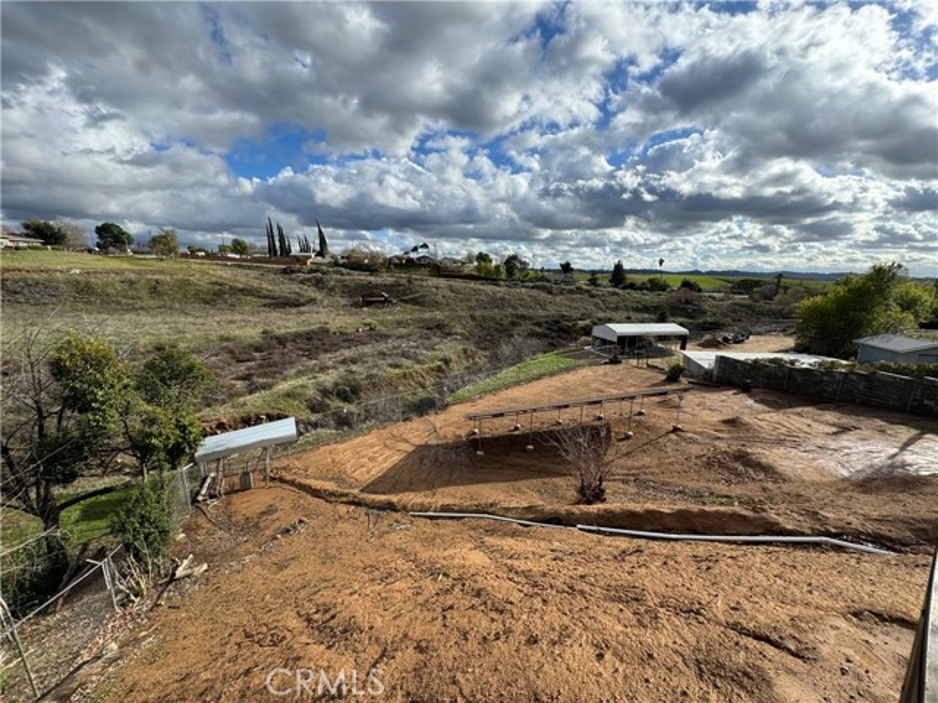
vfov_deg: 85.7
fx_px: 379
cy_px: 352
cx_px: 469
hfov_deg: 102.1
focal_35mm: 14
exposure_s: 1/1370
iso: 40
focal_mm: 2.22
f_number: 2.2
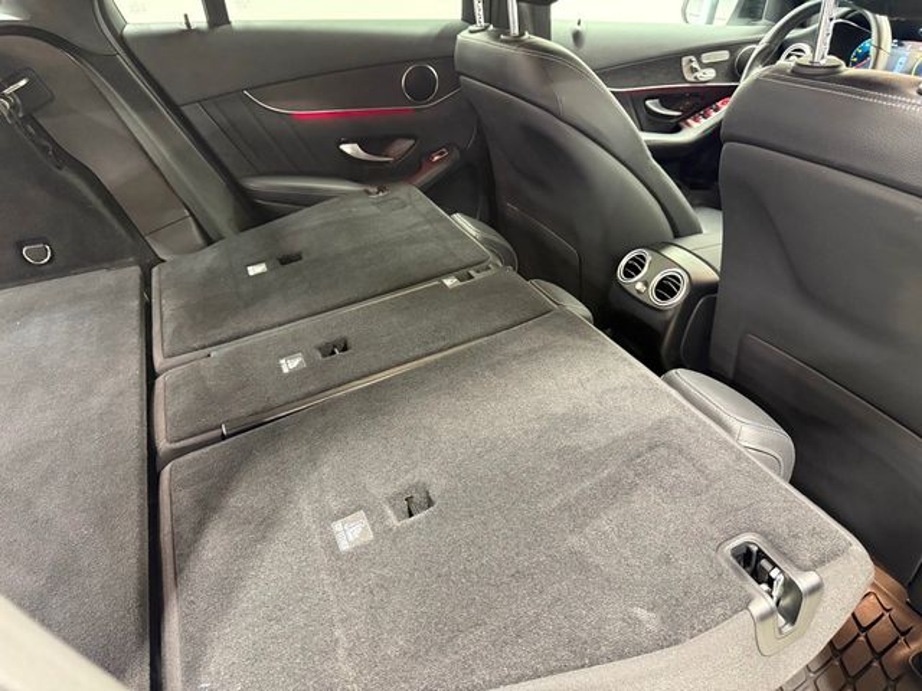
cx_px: 461
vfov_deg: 56.8
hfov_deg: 71.6
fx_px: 639
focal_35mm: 24
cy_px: 346
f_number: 1.78
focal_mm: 6.76
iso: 800
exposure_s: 1/60
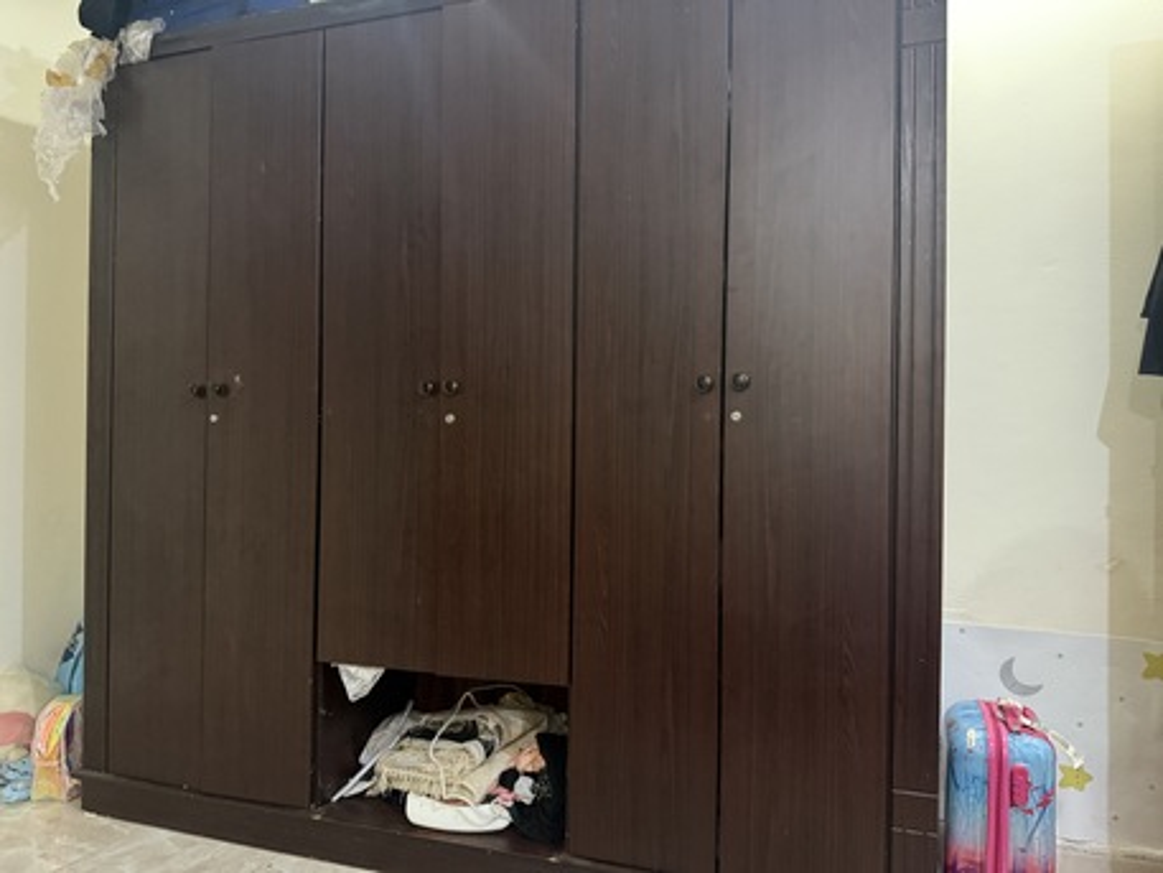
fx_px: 807
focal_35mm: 24
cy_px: 436
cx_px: 582
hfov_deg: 71.6
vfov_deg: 56.8
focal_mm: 6.76
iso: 1000
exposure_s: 1/30
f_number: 1.78
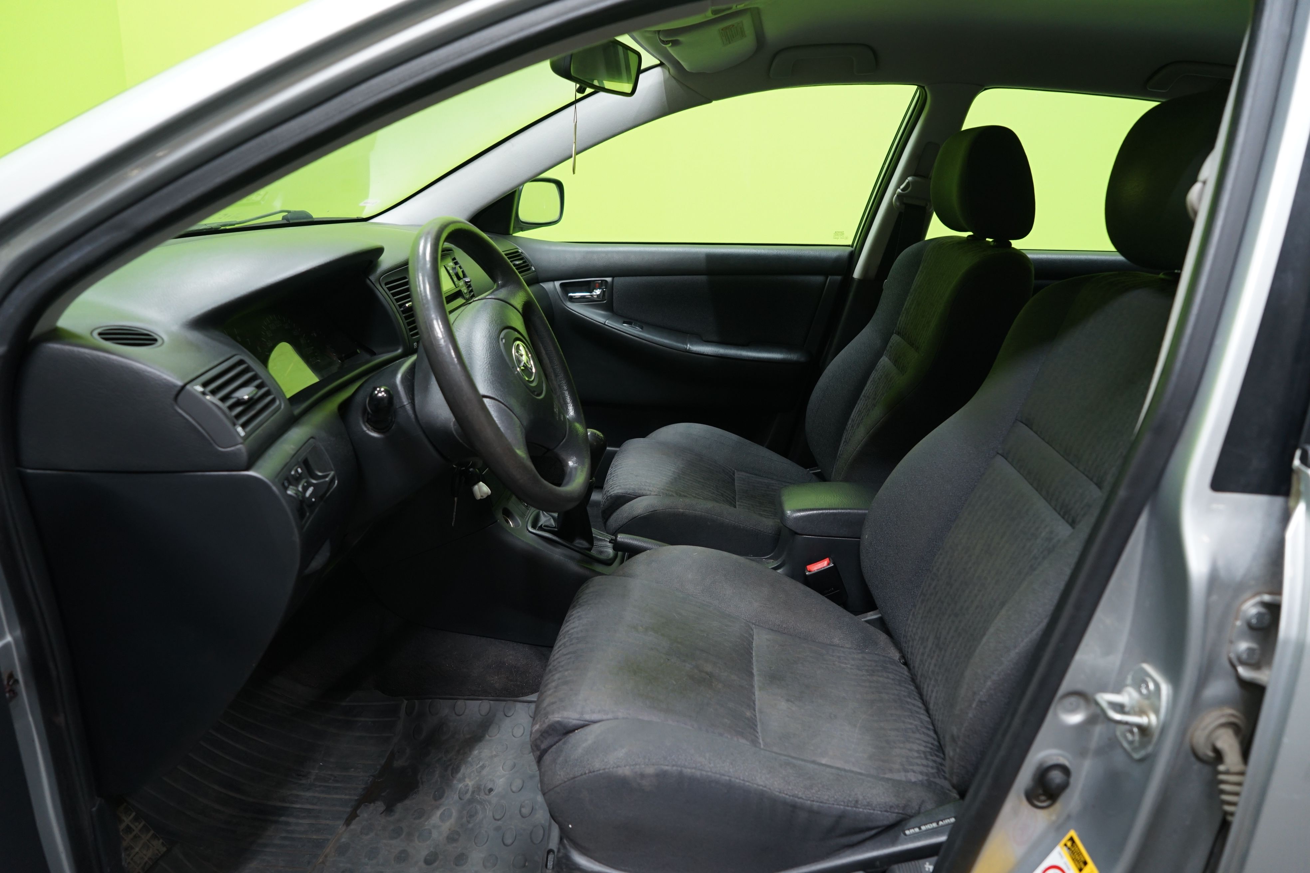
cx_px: 655
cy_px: 436
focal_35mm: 24
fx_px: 873
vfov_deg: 53.1
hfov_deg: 73.7
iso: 800
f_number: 5
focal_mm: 24
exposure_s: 1/20
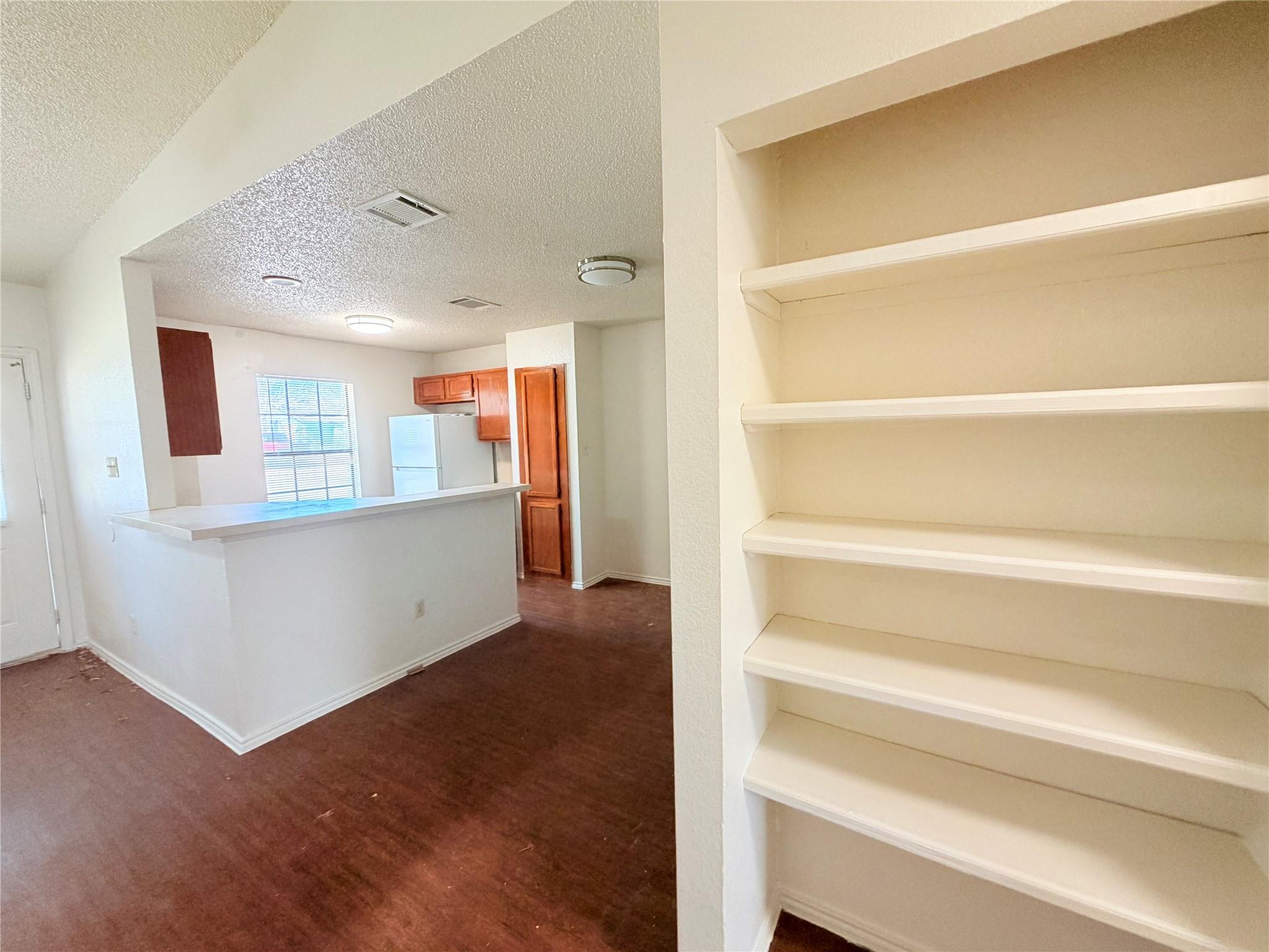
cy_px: 476
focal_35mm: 14
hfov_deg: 102.1
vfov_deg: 85.7
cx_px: 634
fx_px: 513
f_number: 2.2
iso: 250
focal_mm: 2.22
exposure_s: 1/60
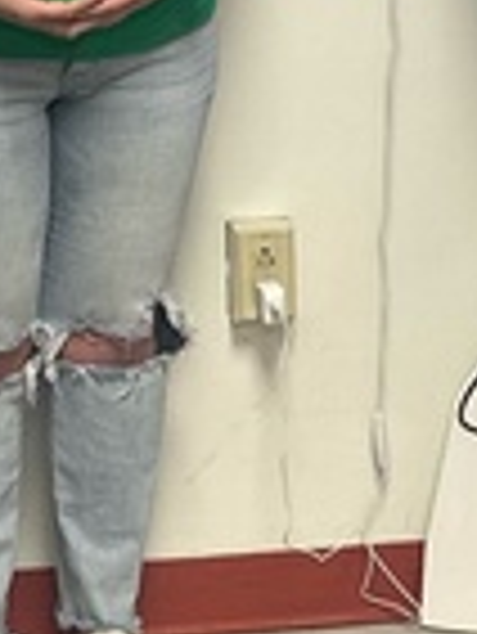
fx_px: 3192
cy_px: 315
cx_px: 432
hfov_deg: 8.5
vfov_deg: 11.4
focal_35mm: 174
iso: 160
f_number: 1.78
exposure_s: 1/60
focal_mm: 6.86
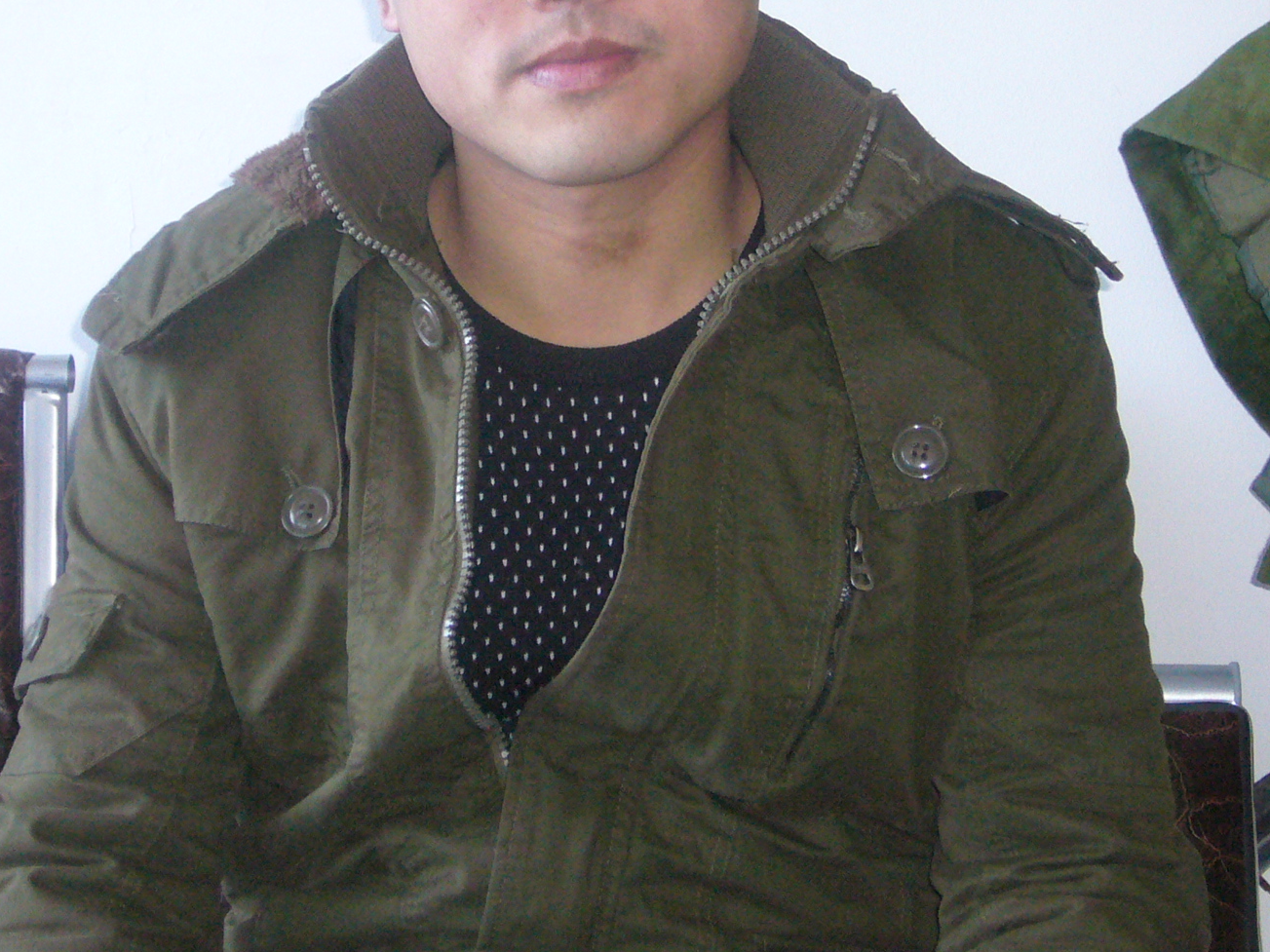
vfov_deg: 13.4
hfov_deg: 17.9
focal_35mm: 110
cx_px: 557
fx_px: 4035
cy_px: 294
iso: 320
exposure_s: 1/60
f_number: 4
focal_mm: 11.5
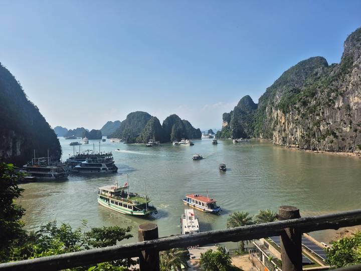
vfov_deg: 58.9
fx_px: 240
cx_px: 180
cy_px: 136
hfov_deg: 73.9
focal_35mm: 23
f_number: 1.8
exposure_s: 1/2424
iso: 25
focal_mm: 5.4
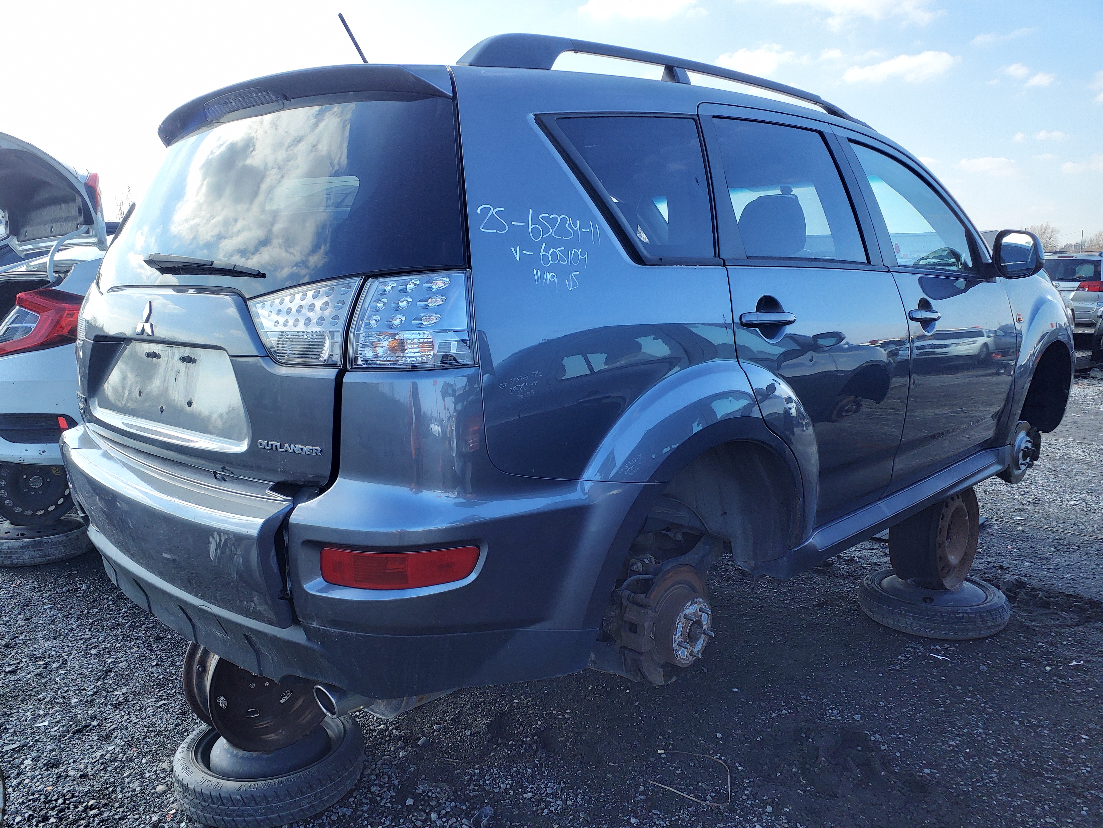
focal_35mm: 26
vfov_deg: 53.1
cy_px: 414
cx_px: 552
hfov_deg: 67.3
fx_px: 828
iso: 40
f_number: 1.9
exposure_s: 1/154
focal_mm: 3.58
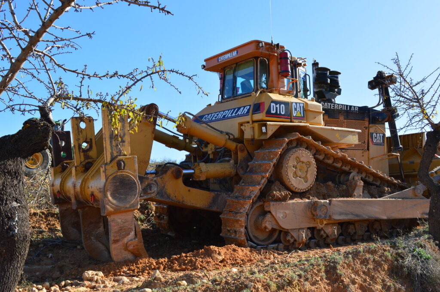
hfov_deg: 53.2
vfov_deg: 36.8
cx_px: 220
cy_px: 146
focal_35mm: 36
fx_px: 440
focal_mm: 24
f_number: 11
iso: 400
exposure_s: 1/400
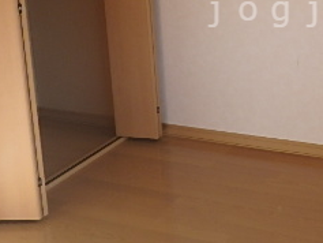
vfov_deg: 22.9
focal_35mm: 62
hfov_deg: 29.6
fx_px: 579
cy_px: 11
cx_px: 301
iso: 125
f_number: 3.8
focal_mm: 4
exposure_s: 1/125
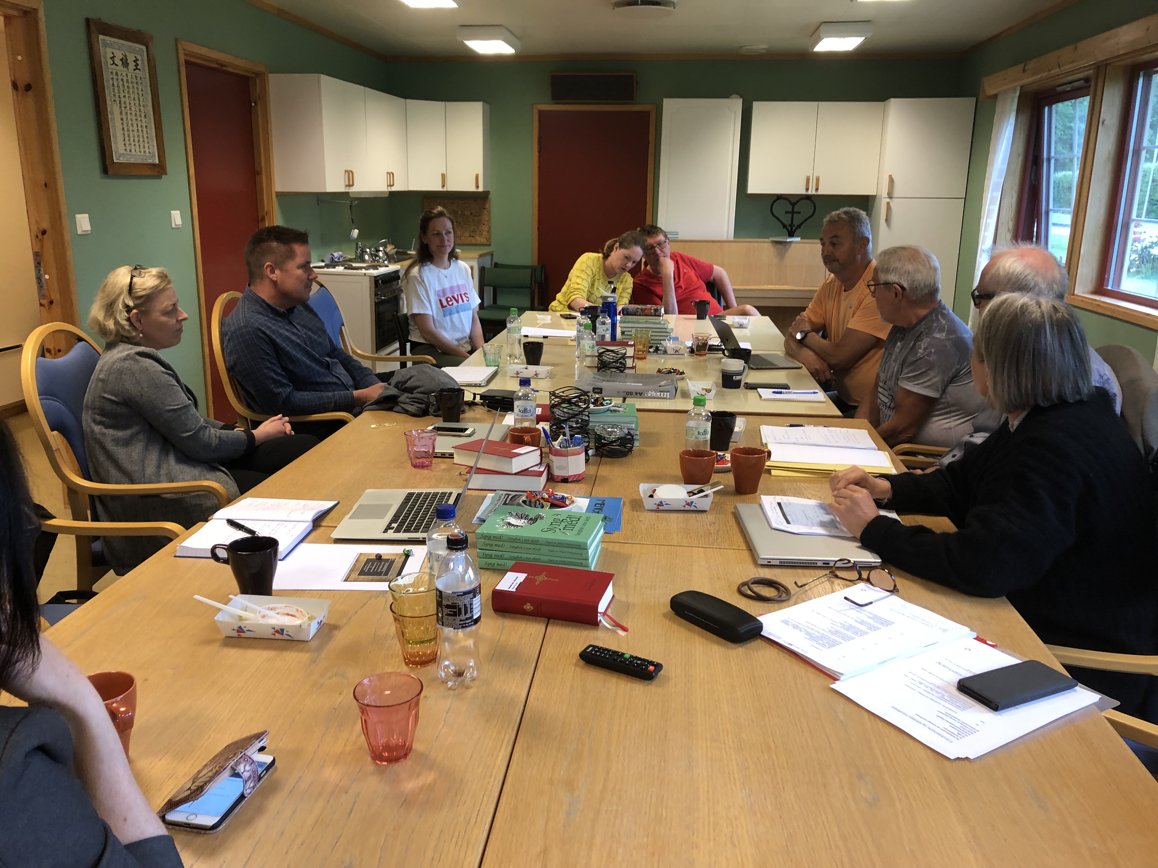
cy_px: 434
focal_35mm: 28
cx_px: 579
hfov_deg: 63.4
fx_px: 937
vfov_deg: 49.7
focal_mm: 3.99
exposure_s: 1/17
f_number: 1.8
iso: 40
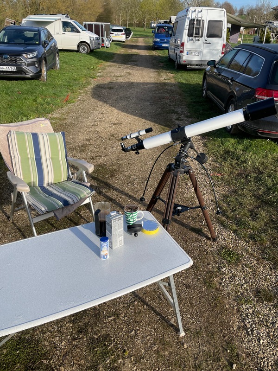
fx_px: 278
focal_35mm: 26
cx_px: 139
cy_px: 186
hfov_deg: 53.1
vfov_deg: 67.3
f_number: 1.6
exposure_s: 1/2174
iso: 32
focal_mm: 4.2
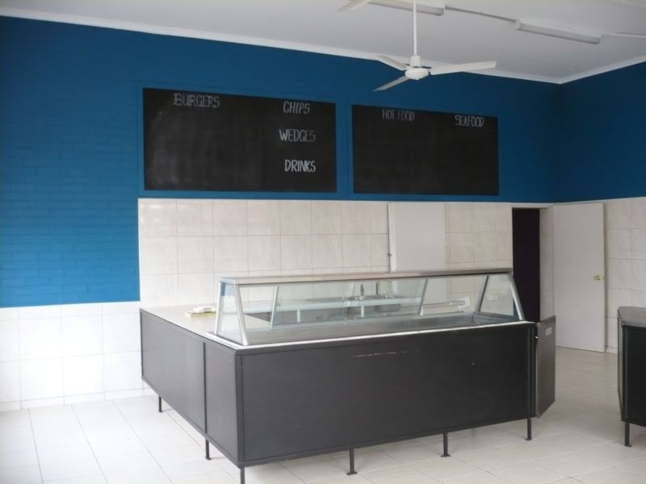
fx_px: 653
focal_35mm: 35
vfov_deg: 40.7
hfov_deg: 52.6
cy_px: 242
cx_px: 323
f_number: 2.8
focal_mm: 5.8
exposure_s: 1/30
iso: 250
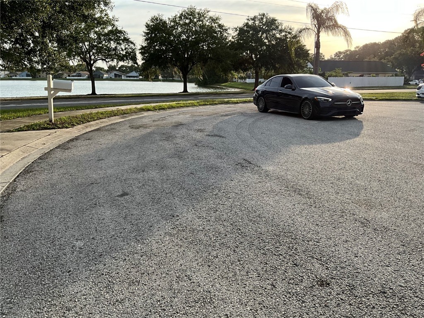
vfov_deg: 48.2
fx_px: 355
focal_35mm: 29
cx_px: 212
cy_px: 159
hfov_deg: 61.7
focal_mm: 3
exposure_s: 1/728
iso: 25
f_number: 1.8
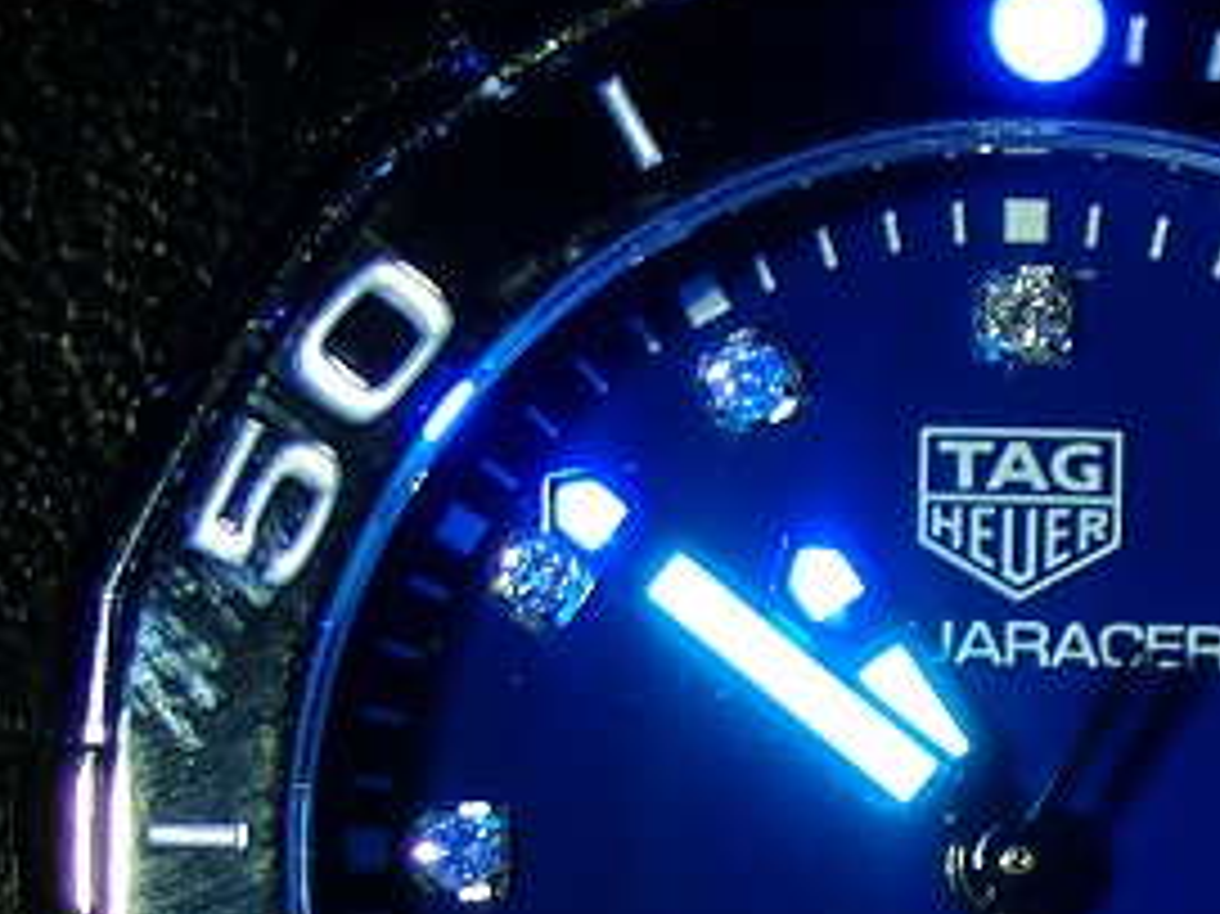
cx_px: 1112
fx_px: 10392
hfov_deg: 6.7
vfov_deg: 5.0
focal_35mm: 295
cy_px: 964
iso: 100
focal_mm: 18
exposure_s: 1
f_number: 6.3
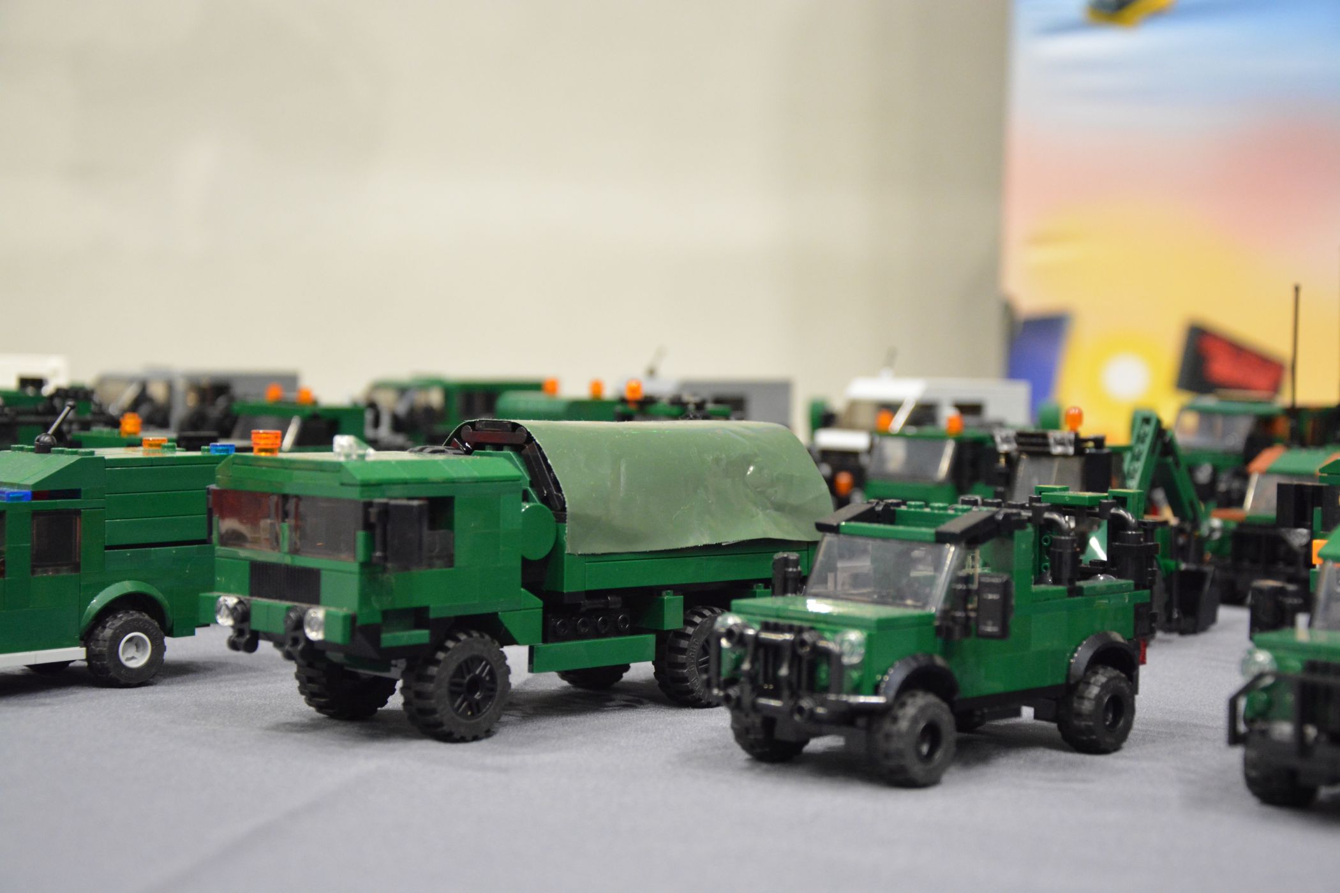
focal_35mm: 60
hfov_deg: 33.4
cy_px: 446
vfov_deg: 22.6
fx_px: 2233
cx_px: 670
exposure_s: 1/50
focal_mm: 40
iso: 2500
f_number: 4.5
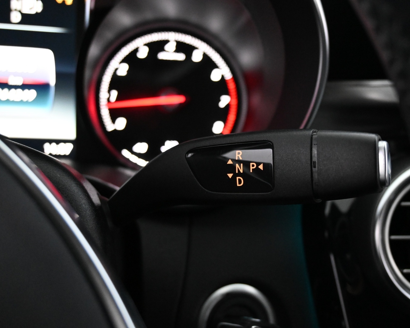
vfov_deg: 38.4
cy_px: 161
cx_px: 245
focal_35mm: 39
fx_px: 472
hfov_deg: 46.7
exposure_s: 1/40
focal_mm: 22.5
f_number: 4
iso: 5000
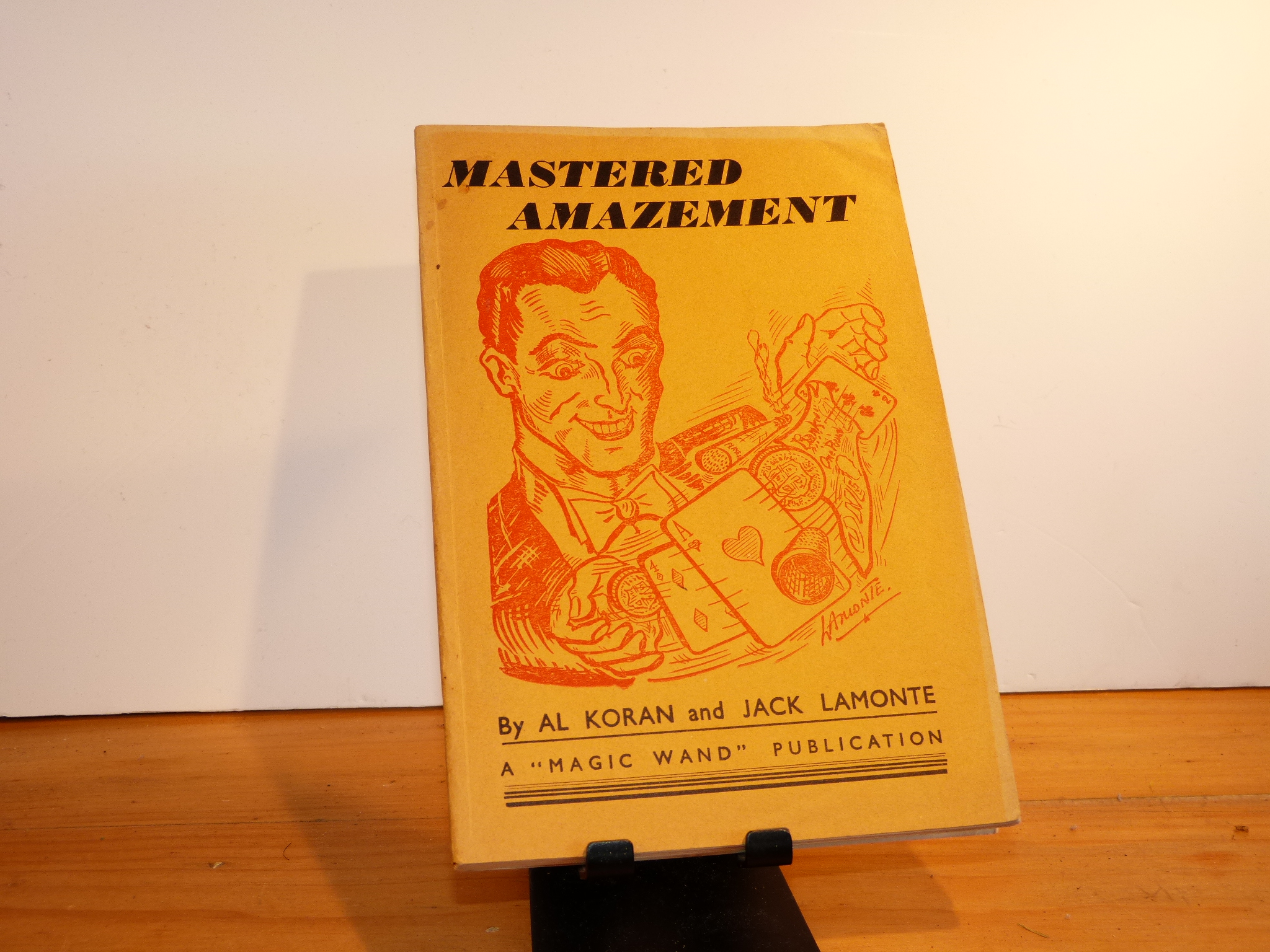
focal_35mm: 47
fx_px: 1724
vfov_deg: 30.9
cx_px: 635
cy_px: 476
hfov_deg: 40.4
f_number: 3.2
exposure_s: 1/80
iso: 100
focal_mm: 8.5
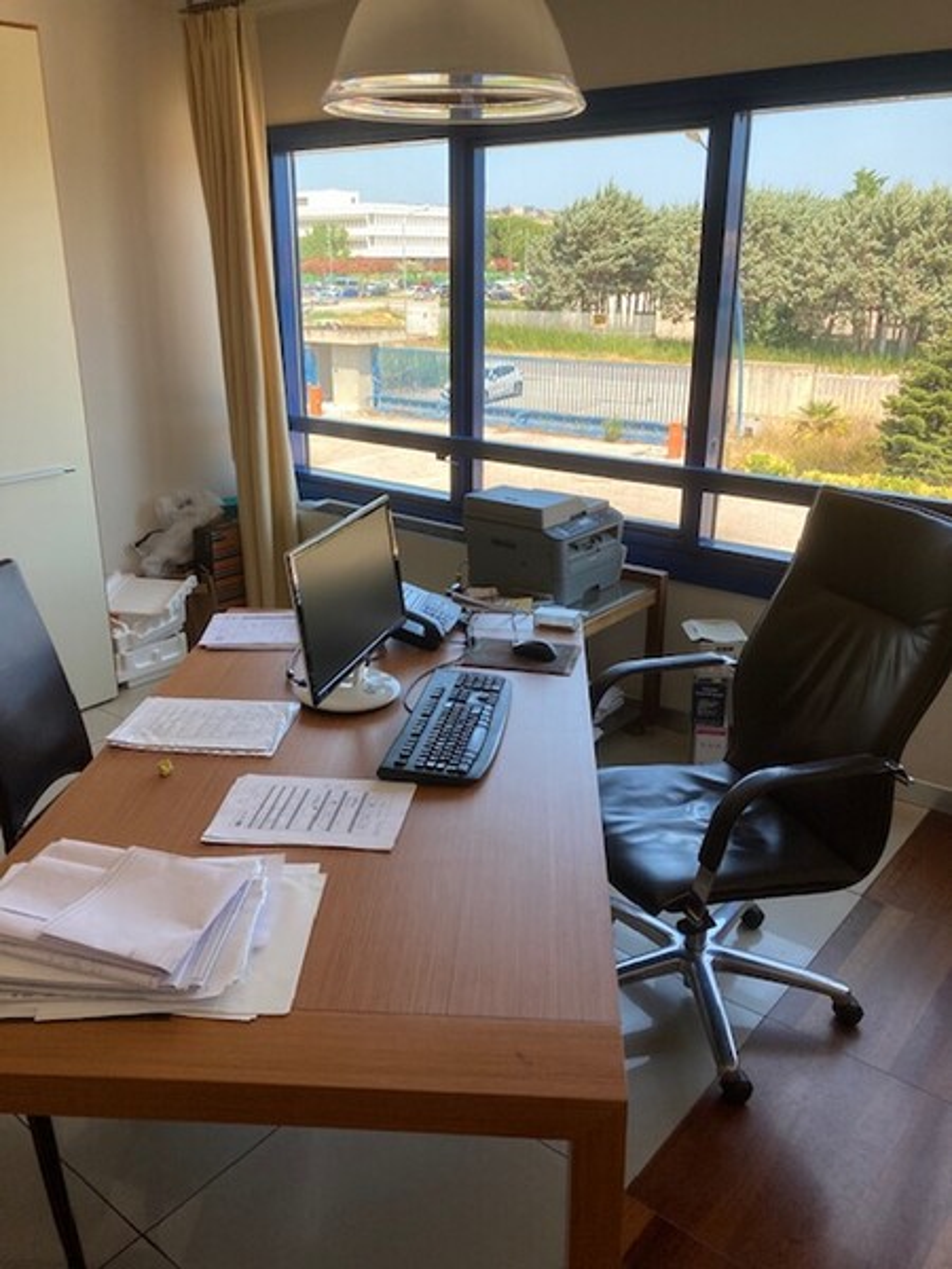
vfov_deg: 63.4
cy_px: 634
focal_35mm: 28
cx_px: 476
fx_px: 1027
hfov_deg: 49.7
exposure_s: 1/121
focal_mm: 3.99
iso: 40
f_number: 1.8
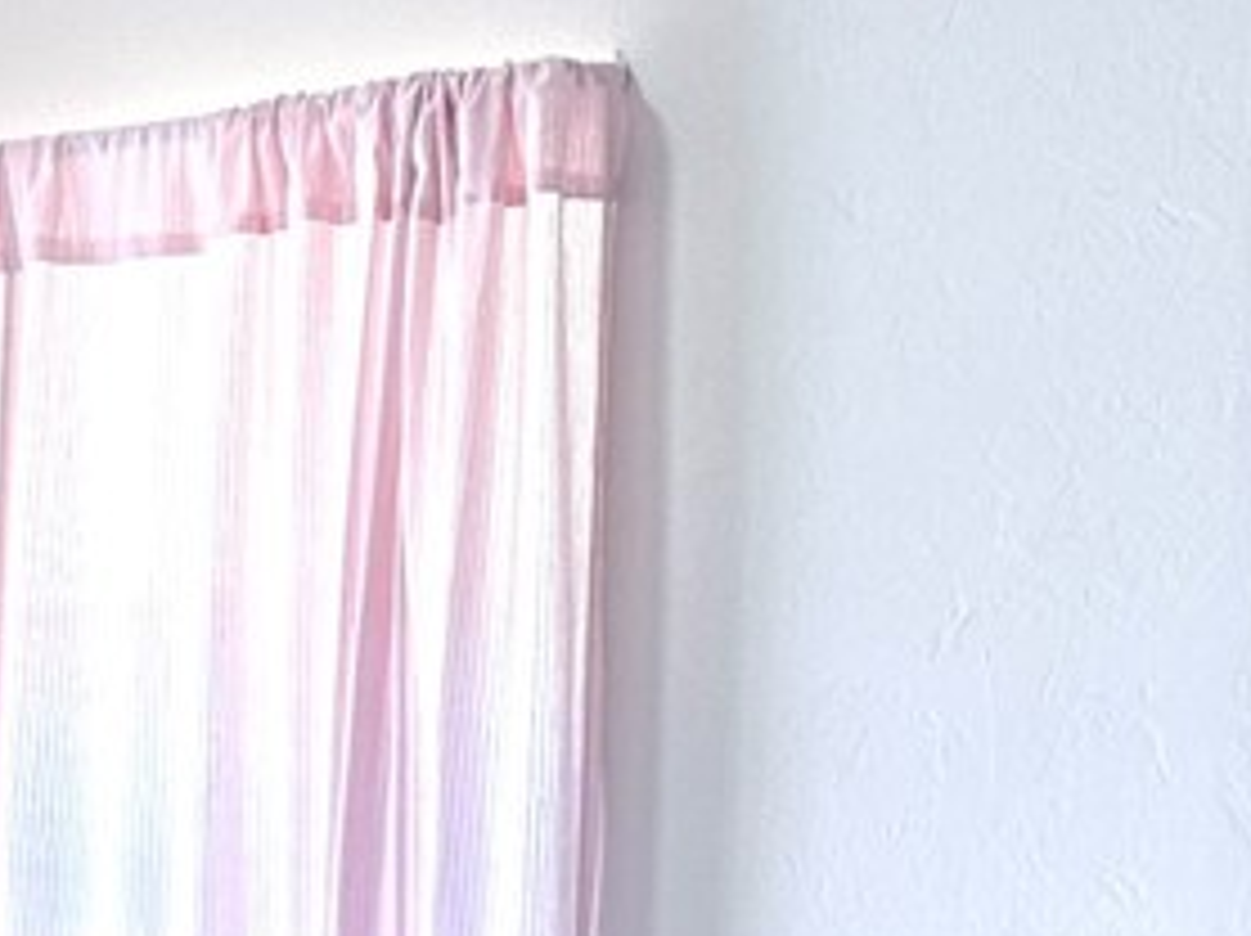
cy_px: 1719
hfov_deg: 11.6
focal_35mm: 166
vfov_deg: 8.6
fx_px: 5994
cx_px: -392
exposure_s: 1/164
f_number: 1.78
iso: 64
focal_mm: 6.86
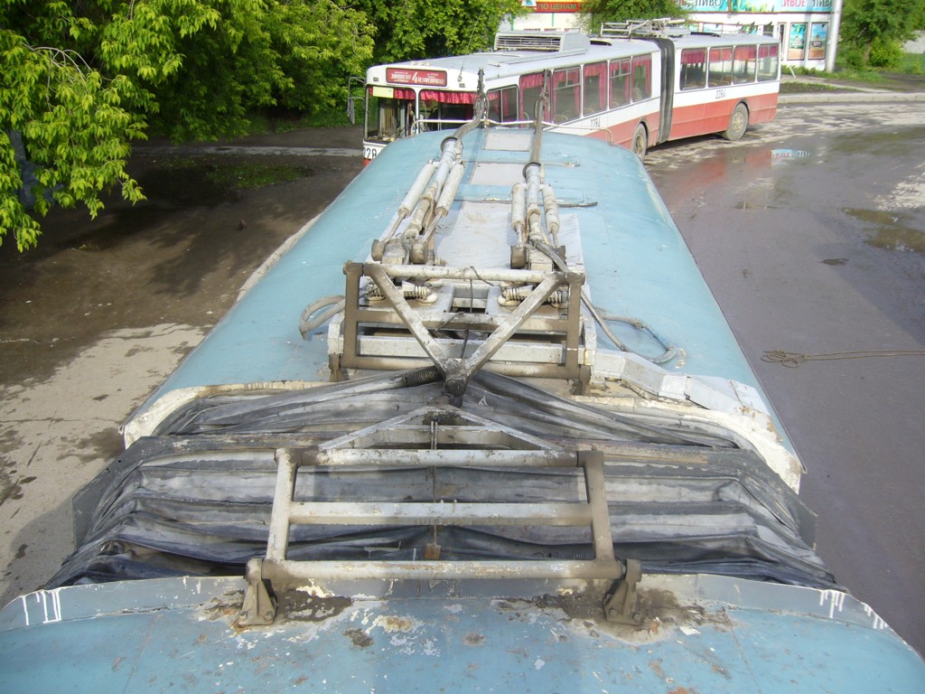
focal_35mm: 35
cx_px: 462
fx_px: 935
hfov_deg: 52.6
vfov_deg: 40.7
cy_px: 347
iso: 80
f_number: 2.8
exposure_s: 1/250
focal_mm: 5.8
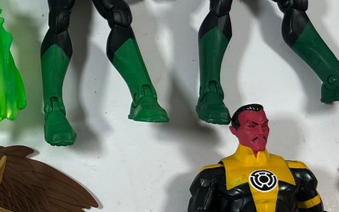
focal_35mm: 92
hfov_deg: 20.6
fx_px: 850
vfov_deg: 14.2
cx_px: -97
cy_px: 146
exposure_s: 1/120
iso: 40
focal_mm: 5.7
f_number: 1.5
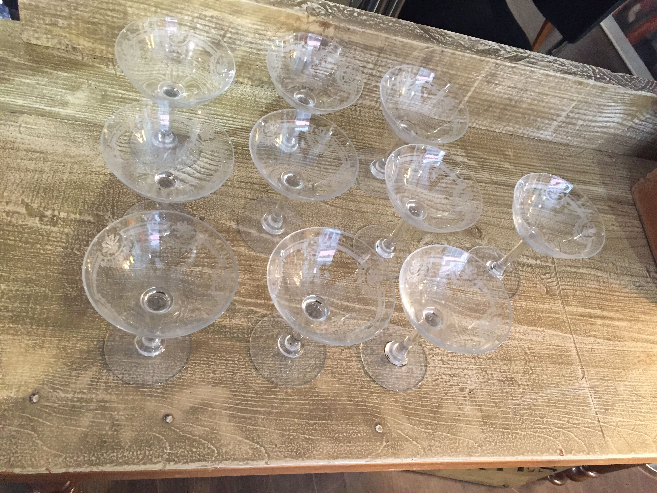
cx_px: 328
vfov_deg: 48.2
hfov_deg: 61.7
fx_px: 550
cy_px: 246
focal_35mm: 29
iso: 250
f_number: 2.2
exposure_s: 1/25
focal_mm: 4.15
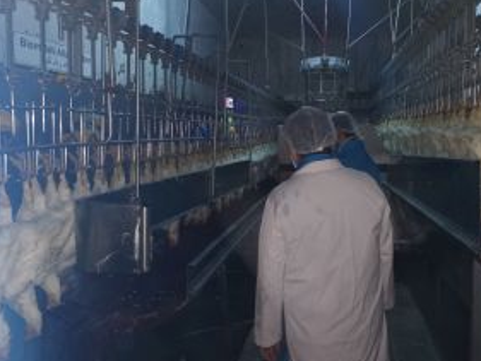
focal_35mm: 36
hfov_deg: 50.8
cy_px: 175
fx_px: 500
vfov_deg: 39.7
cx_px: 304
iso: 500
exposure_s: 1/33.3
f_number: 1.8
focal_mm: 5.58
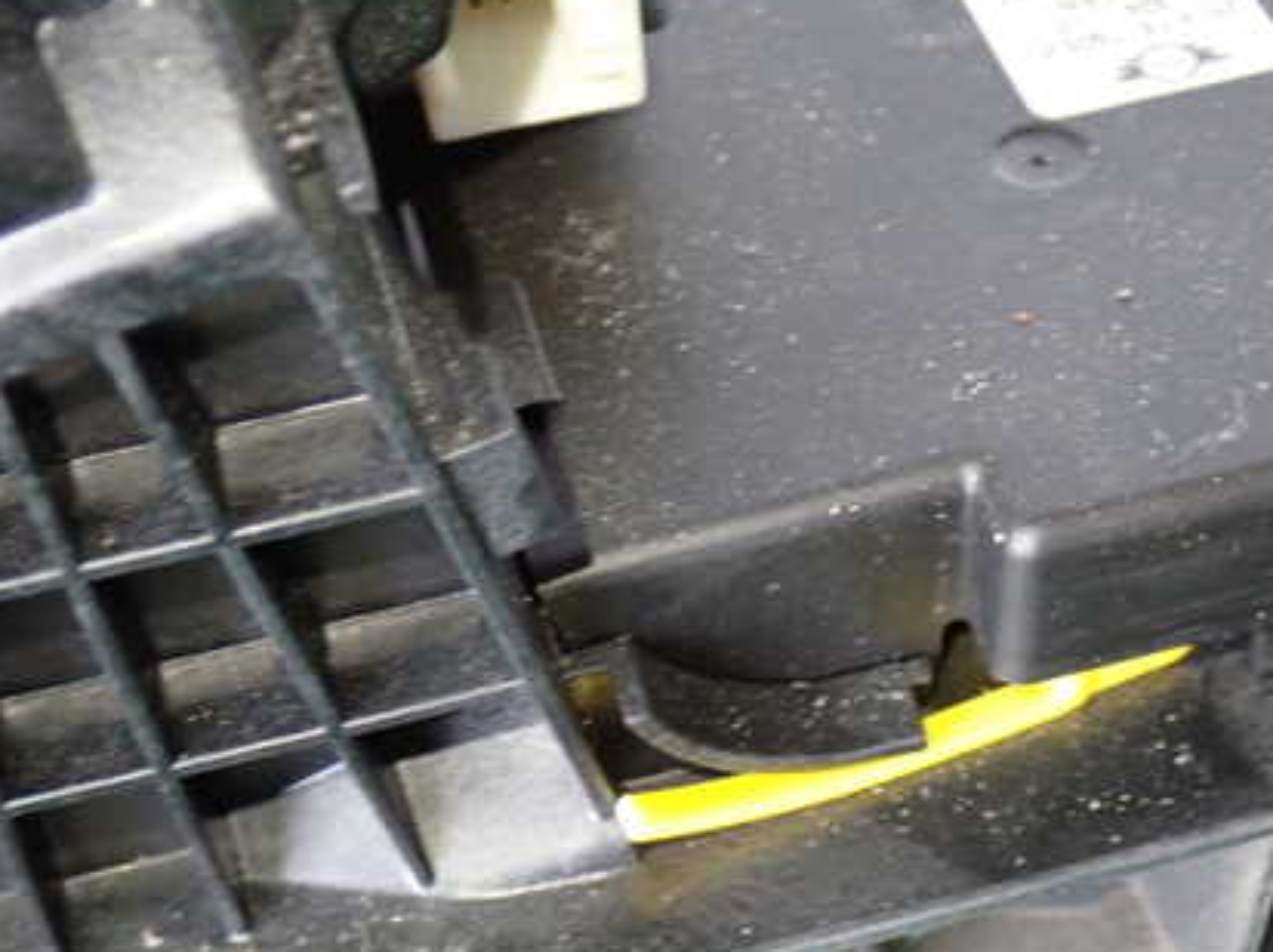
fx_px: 2352
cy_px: 579
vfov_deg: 22.9
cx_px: 595
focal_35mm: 64
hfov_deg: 30.3
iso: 800
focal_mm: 7.84
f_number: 2.9
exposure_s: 1/40
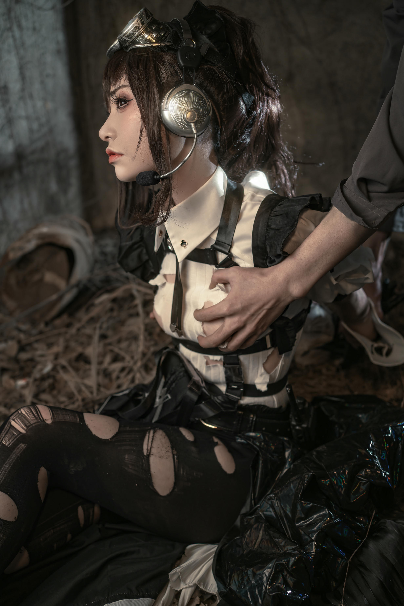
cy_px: 303
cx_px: 202
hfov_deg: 37.9
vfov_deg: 54.4
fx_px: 589
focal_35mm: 35
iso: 200
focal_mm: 35
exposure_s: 1/30
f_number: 3.2
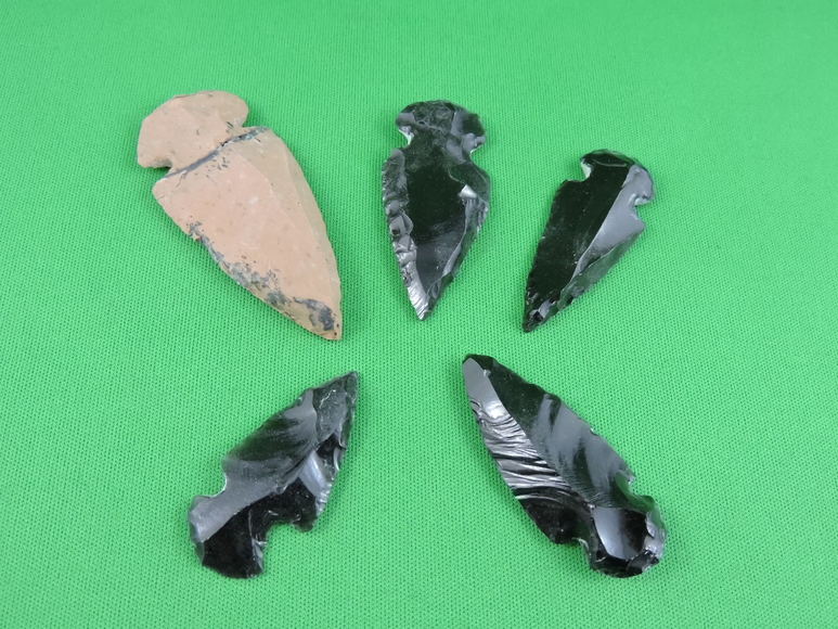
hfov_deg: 60.0
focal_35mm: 30
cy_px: 314
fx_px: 726
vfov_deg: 46.8
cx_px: 419
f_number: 3.5
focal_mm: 5.4
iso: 800
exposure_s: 1/125
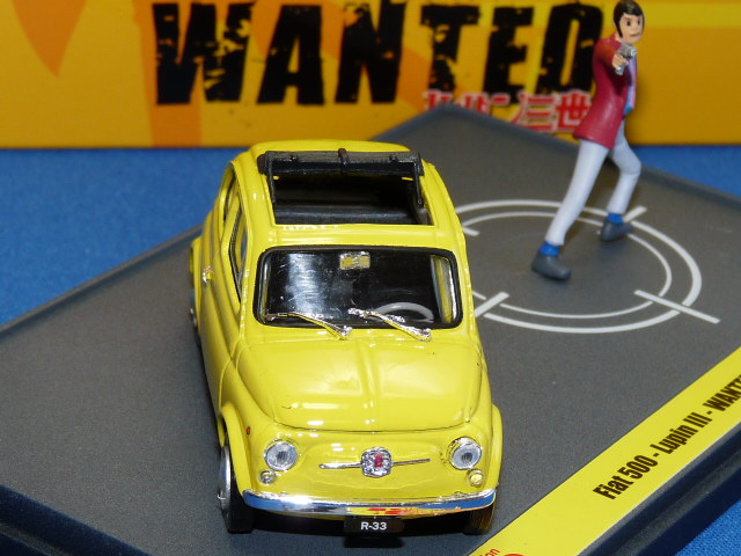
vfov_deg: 12.0
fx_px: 2654
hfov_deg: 15.9
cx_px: 370
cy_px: 278
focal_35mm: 124
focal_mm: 12.4
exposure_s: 1/40
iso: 100
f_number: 4
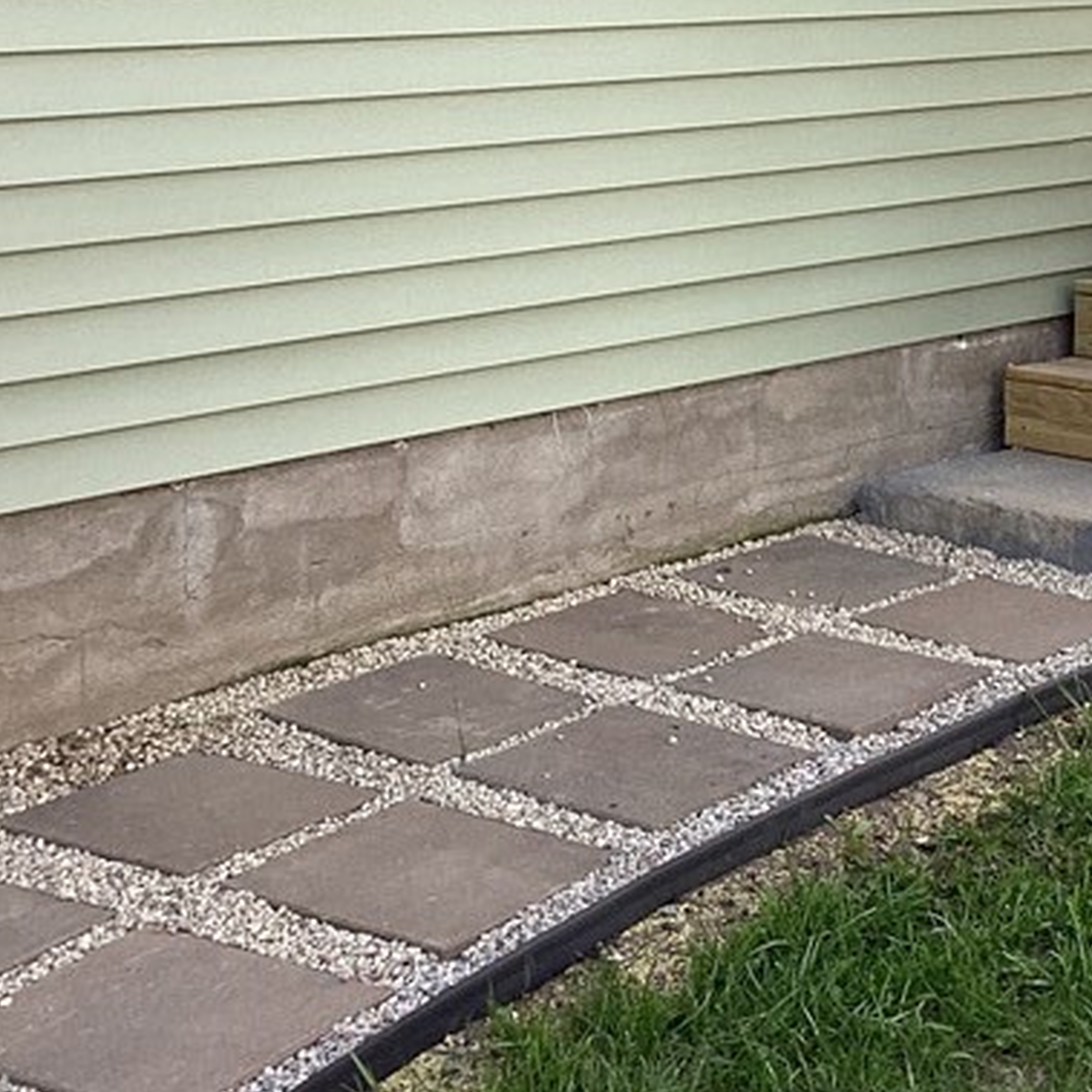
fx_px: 2641
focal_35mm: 74
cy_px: 127
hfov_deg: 23.2
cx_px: 769
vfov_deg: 22.8
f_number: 2.4
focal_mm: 3.3
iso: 25
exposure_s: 1/330
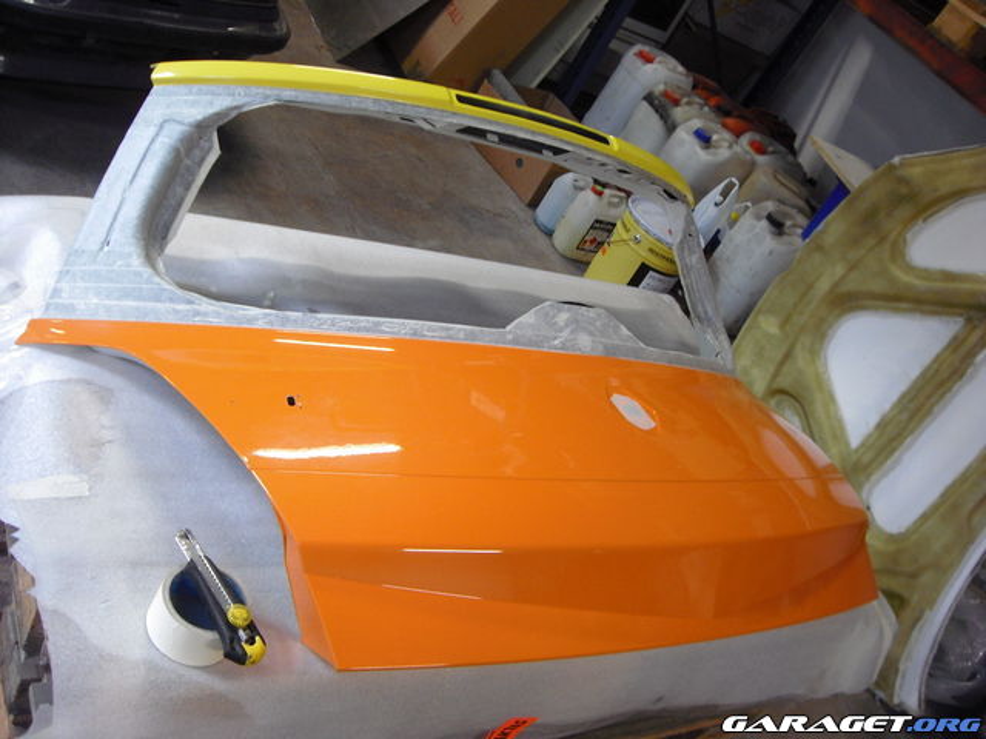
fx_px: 1054
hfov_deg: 50.1
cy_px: 370
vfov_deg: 38.7
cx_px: 493
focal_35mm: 37
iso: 200
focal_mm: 6.2
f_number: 2.7
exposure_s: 1/8
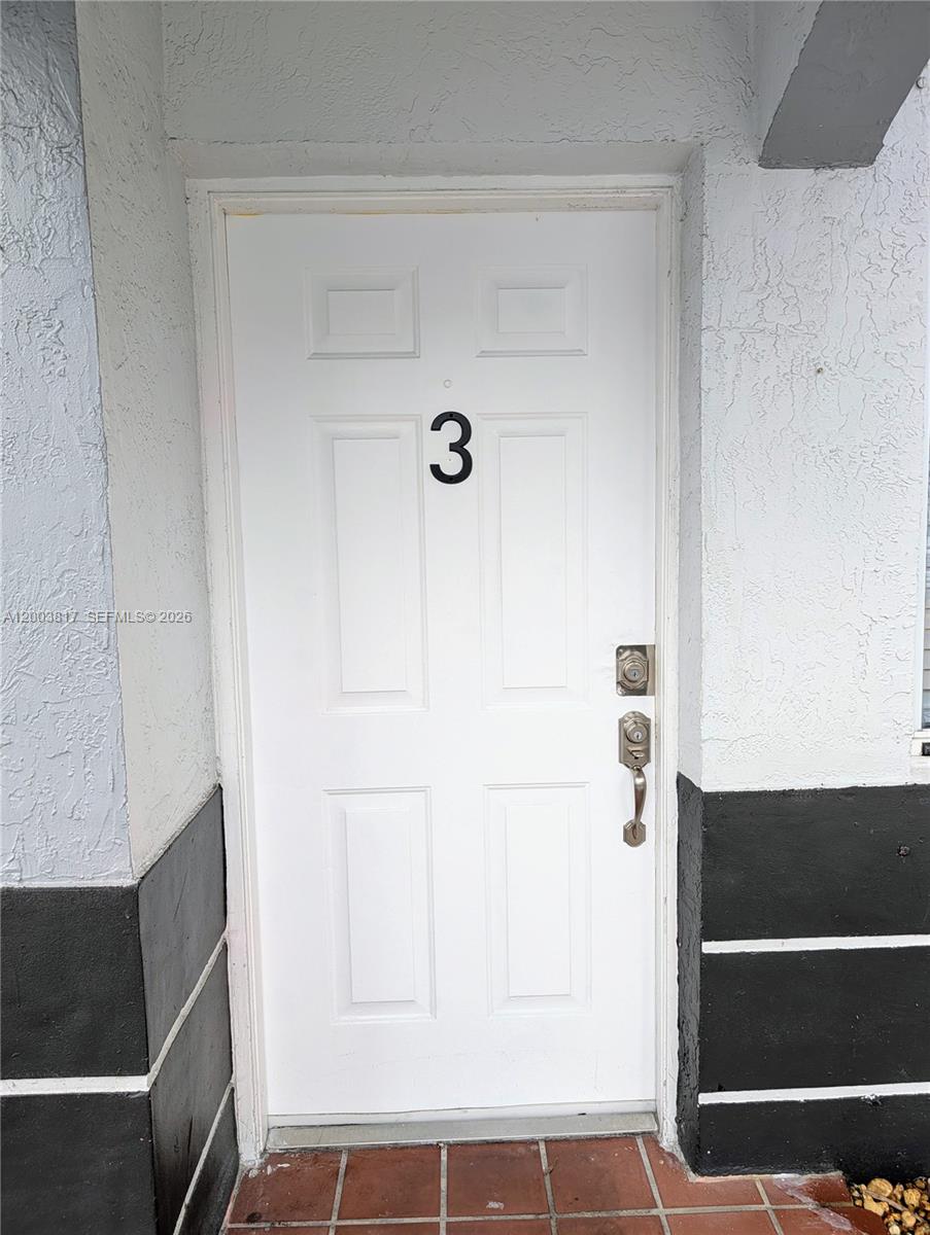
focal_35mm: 24
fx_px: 858
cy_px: 618
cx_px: 465
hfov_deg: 56.9
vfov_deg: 71.5
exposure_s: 1/369
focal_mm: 6.9
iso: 58
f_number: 1.68
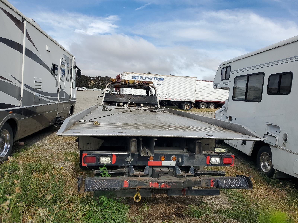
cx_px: 149
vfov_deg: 53.1
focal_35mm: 26
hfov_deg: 67.3
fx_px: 224
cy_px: 112
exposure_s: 1/3333
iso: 50
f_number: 1.5
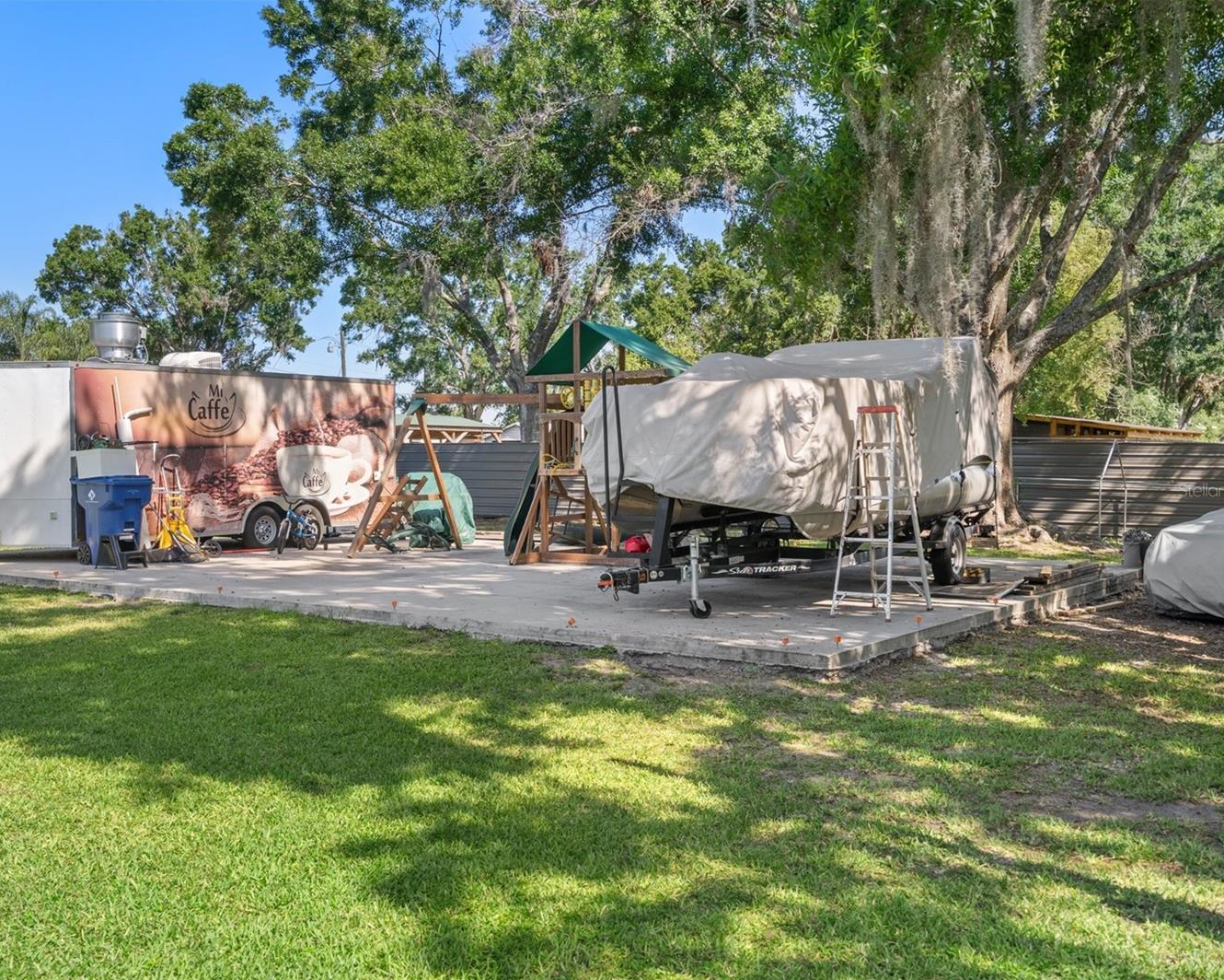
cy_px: 490
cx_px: 524
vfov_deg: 42.2
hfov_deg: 51.4
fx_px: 1268
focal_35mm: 35
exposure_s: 1/13
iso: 320
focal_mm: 31
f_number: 8
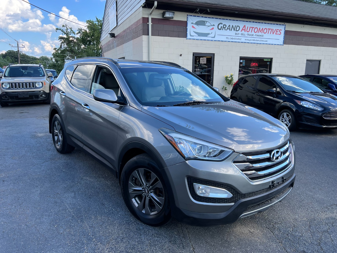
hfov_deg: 67.3
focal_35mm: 26
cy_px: 126
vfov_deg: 53.1
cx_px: 168
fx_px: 253
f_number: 1.5
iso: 50
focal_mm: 5.7
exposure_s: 1/991
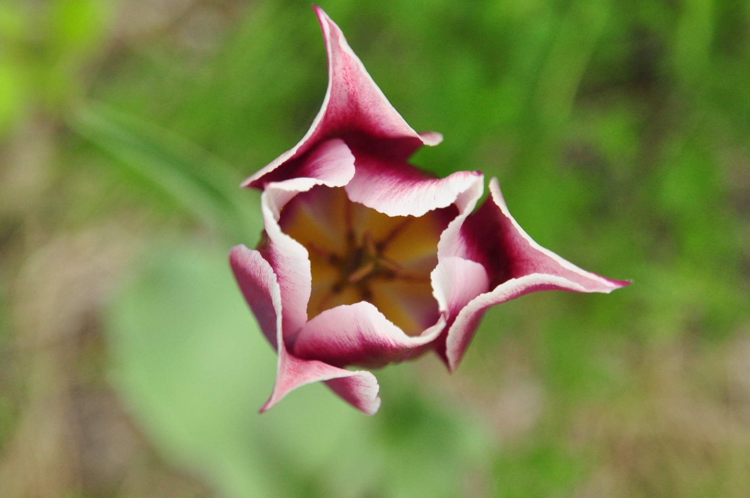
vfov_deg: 9.5
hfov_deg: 14.2
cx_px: 371
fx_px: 3008
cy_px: 277
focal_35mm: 145
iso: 800
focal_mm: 85
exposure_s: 1/90
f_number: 5.6
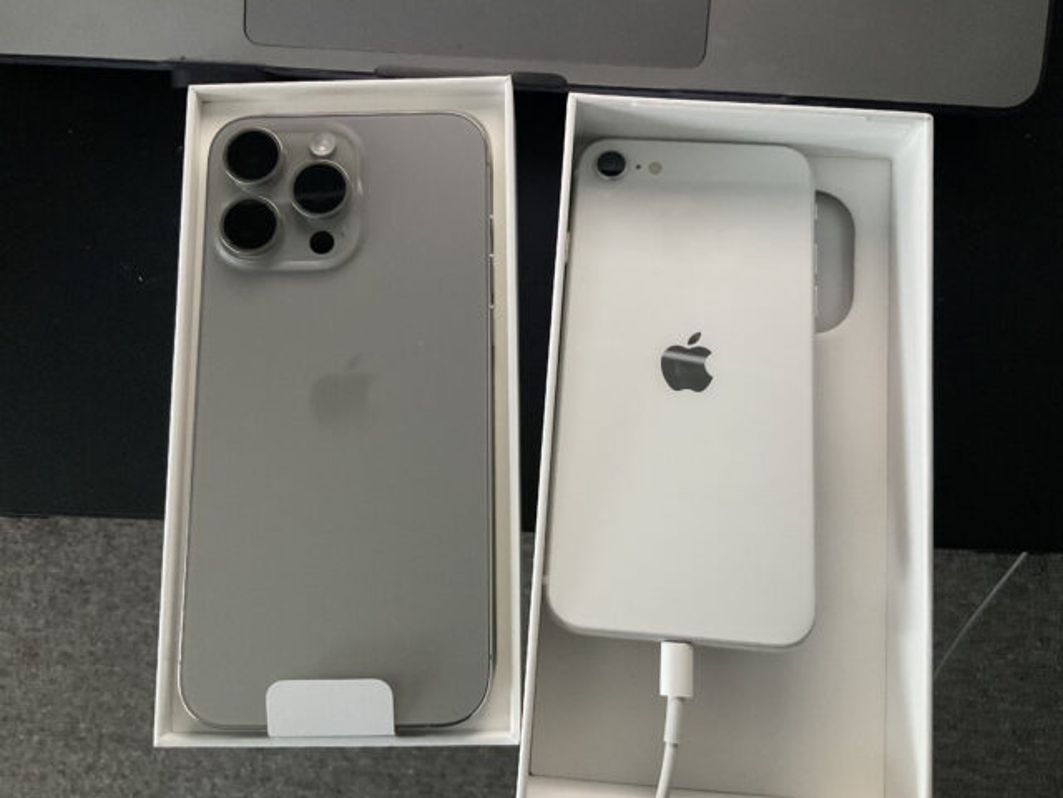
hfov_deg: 61.7
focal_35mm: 29
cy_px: 399
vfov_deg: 48.2
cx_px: 532
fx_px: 891
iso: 500
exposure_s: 1/30
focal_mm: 3
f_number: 1.8
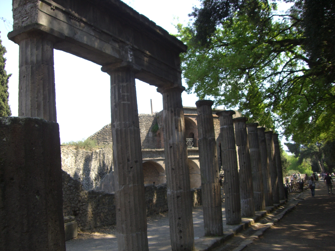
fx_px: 368
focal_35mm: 38
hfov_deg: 49.0
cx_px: 168
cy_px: 126
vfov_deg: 37.7
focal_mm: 6.2
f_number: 2.7
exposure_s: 1/400
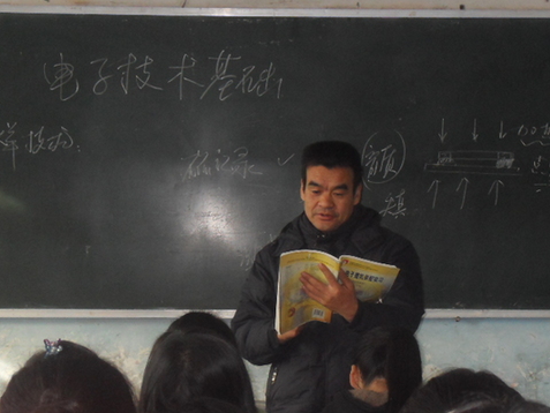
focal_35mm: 117
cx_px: 299
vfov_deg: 12.6
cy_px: 311
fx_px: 1859
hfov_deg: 16.8
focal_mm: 16.1
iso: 400
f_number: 4.9
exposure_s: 1/90
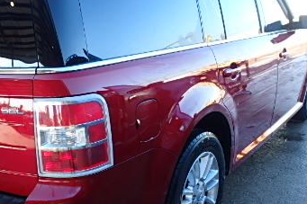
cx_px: 77
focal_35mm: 41
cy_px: 127
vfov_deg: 32.5
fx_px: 349
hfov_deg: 45.8
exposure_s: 1/80
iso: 125
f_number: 3.5
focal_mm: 3.7
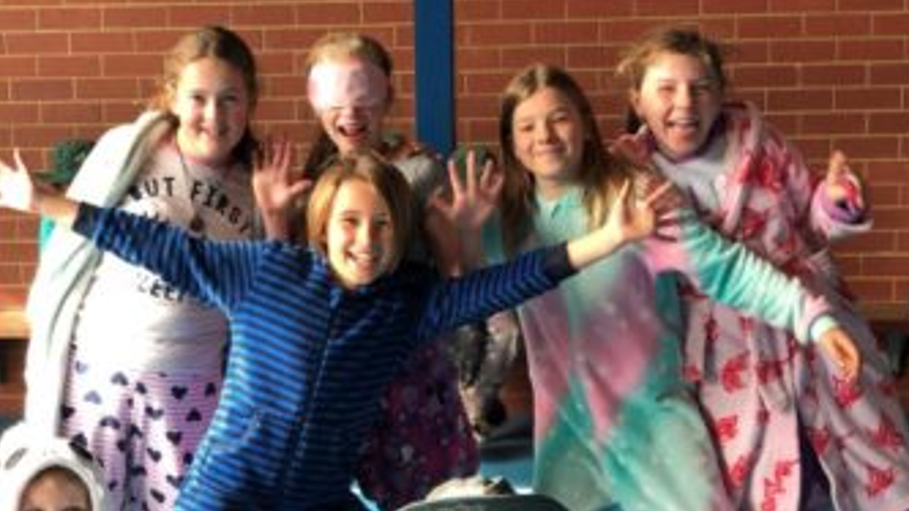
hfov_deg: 31.0
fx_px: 1638
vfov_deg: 17.6
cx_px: 415
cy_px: 355
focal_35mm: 68
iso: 32
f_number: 2.4
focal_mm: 6
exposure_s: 1/50
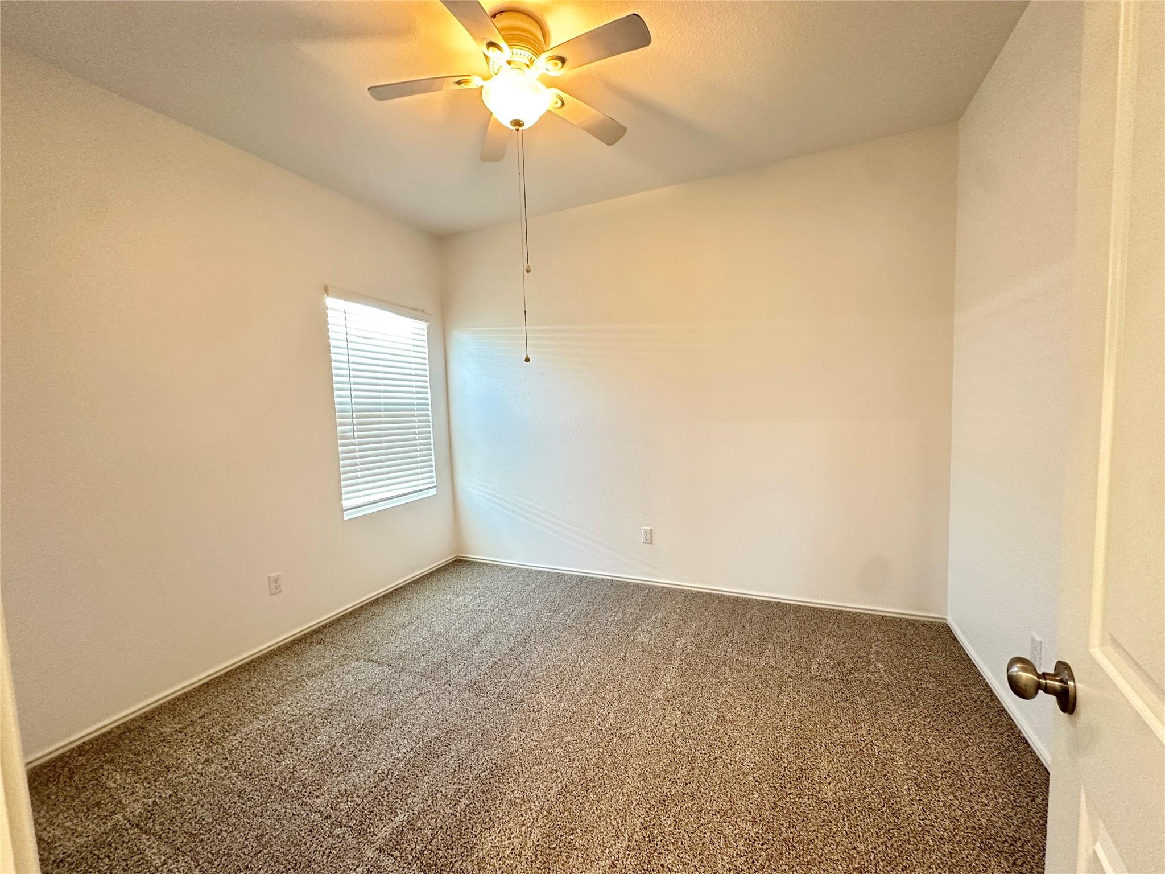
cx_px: 582
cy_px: 437
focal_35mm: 14
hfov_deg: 102.1
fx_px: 471
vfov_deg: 85.7
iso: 500
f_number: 2.2
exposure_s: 1/60
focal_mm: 2.22
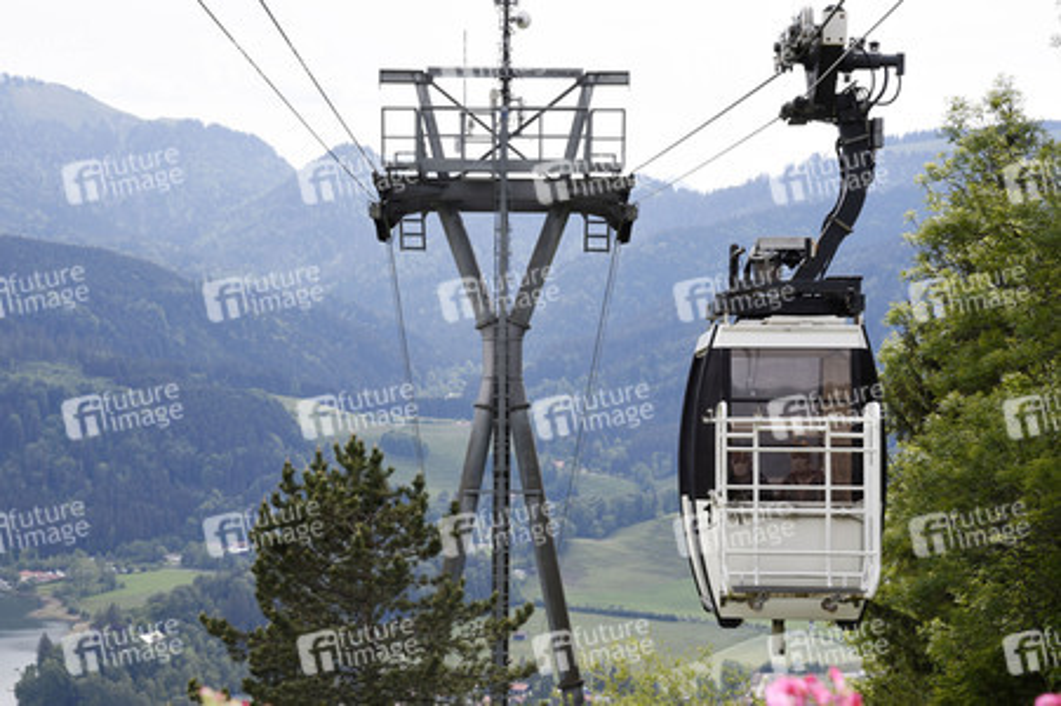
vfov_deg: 16.6
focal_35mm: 82
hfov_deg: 24.8
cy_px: 353
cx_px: 530
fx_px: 2415
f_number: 11
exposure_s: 1/125
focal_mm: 82
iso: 160
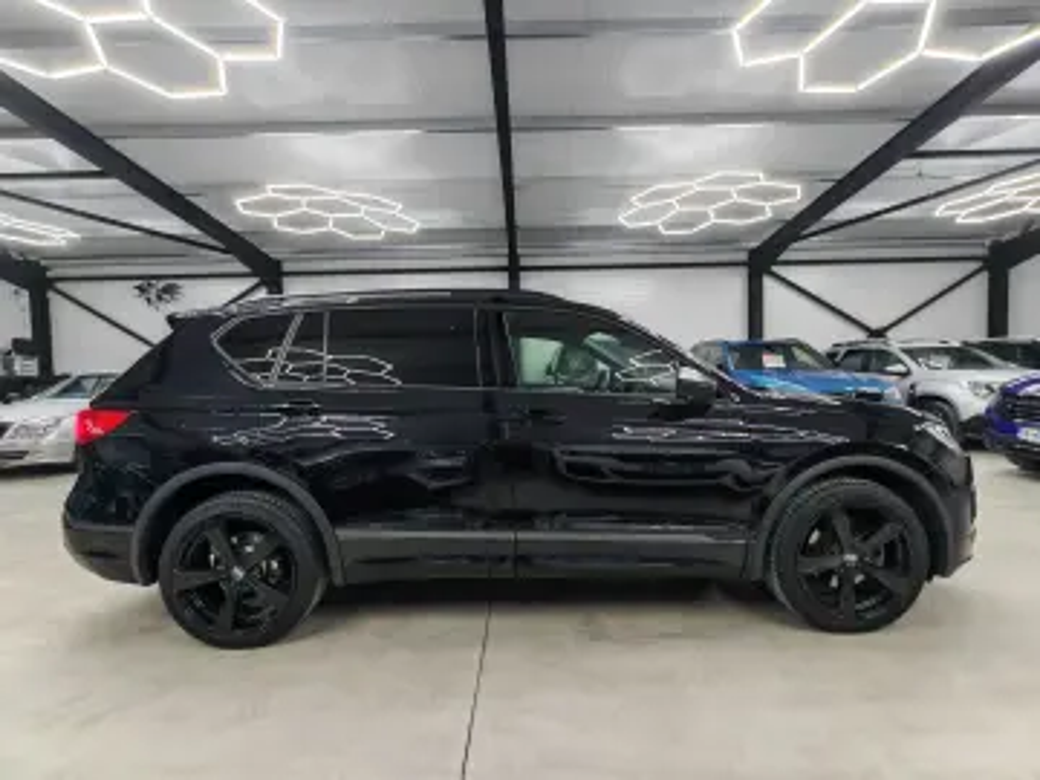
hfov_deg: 94.5
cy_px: 390
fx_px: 481
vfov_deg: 78.1
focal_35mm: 16
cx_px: 520
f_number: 2.2
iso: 100
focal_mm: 1.96
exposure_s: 1/50
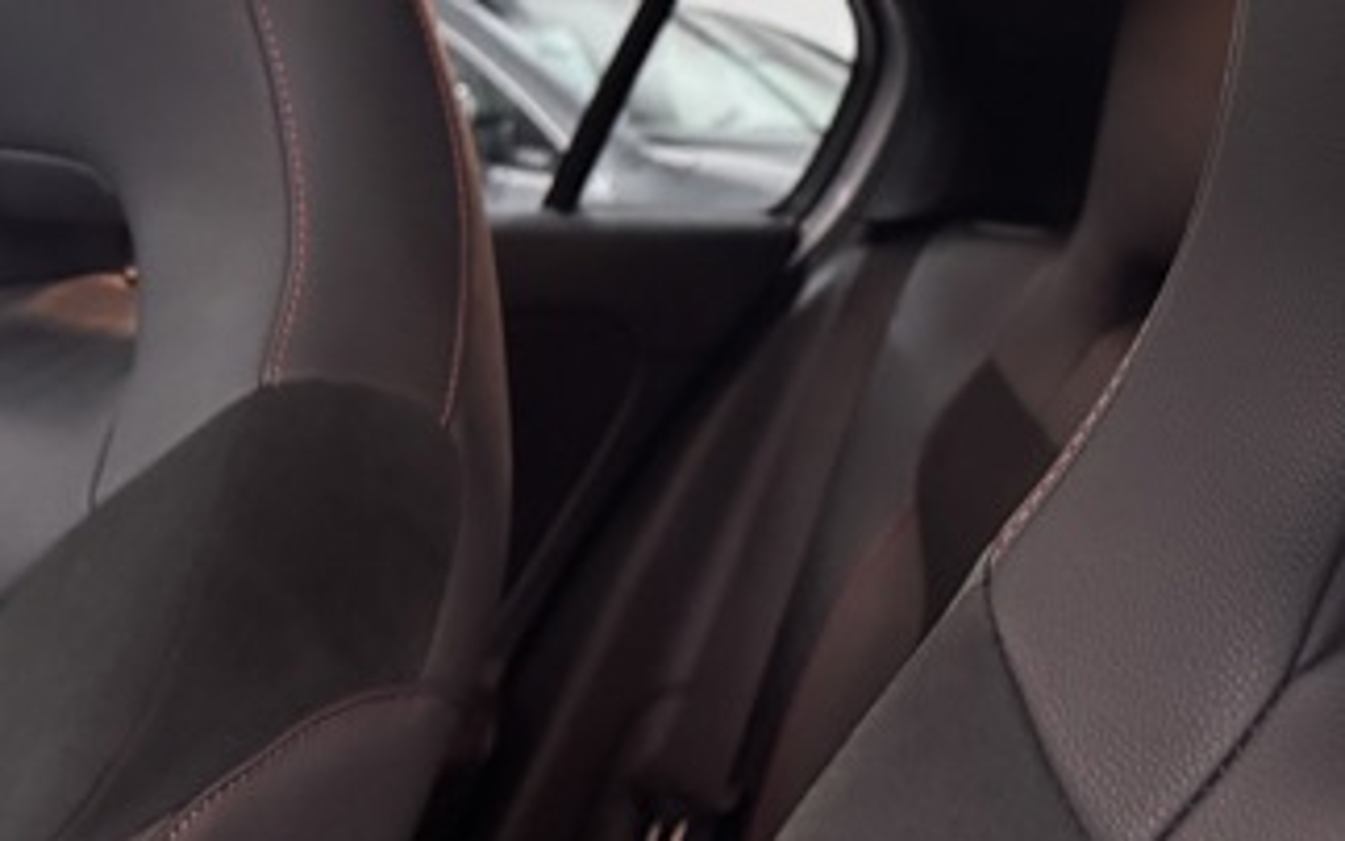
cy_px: -283
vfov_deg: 19.0
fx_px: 2310
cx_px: 1224
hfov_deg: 30.9
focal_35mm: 63
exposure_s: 1/33
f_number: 1.78
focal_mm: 6.76
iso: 800
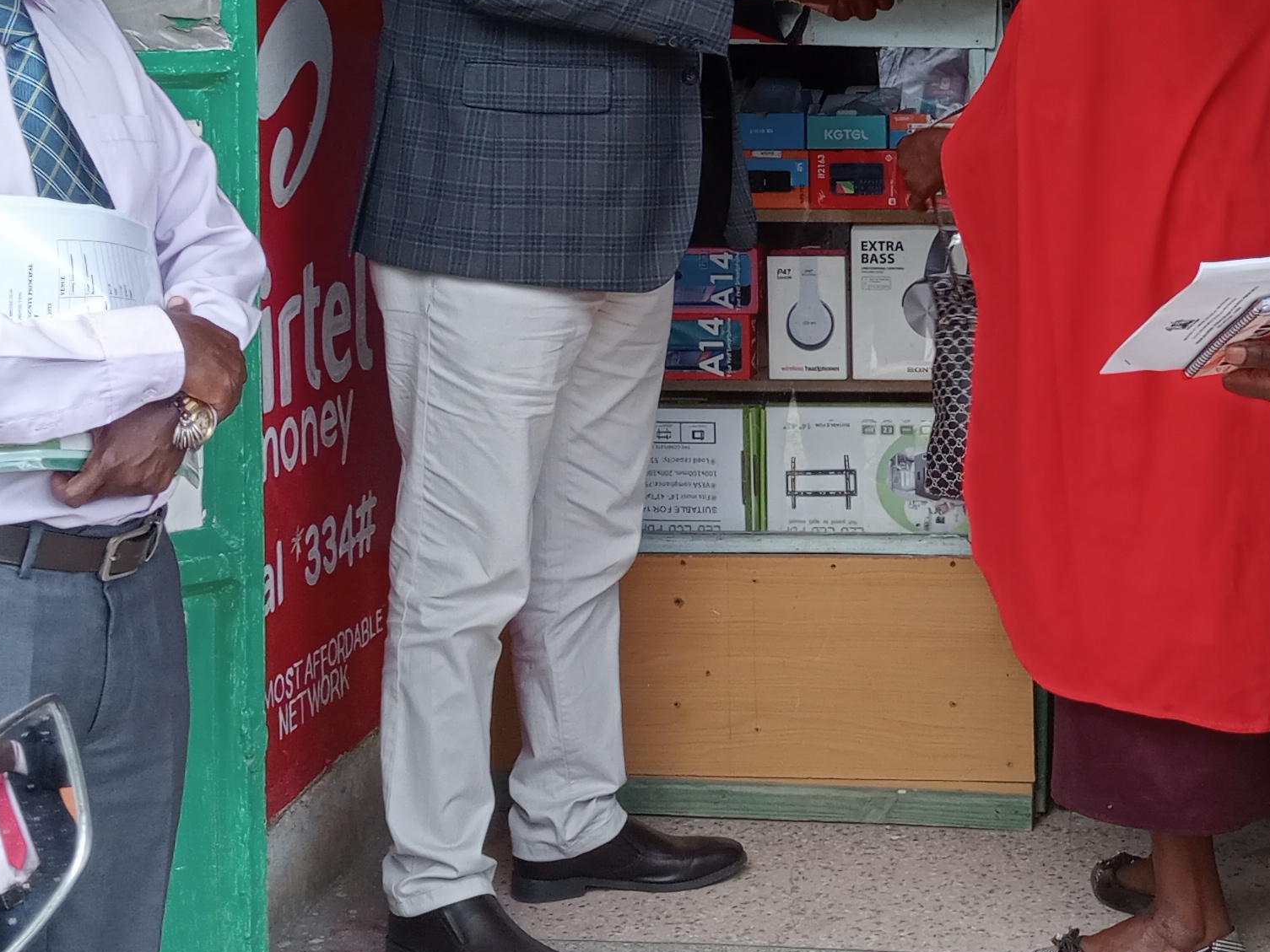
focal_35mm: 76
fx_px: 2789
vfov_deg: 19.1
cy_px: 140
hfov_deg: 25.2
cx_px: 1033
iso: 131
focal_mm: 4.04
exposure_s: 1/100
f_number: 1.8
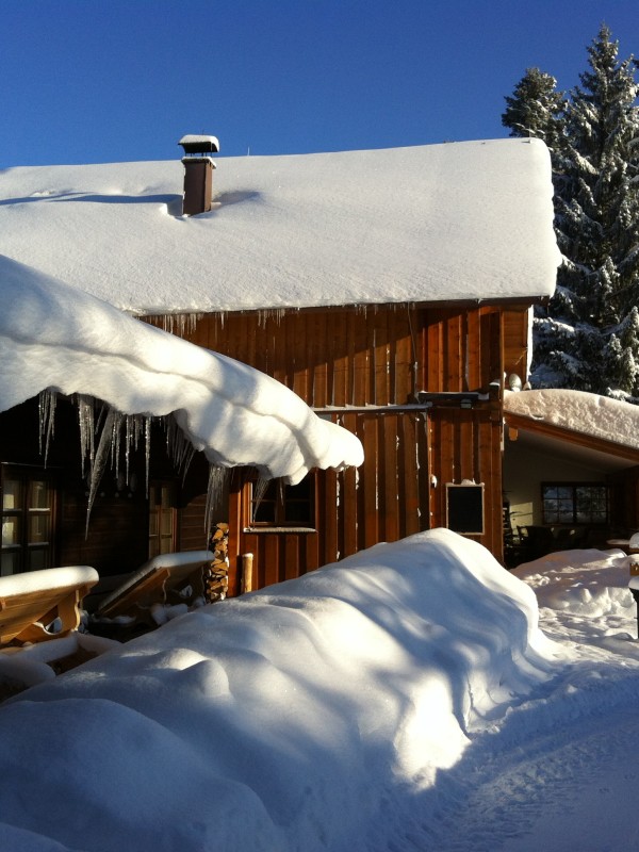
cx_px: 320
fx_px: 861
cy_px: 426
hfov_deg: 40.7
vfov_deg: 52.6
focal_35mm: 35
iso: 80
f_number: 2.8
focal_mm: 3.85
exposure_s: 1/1312
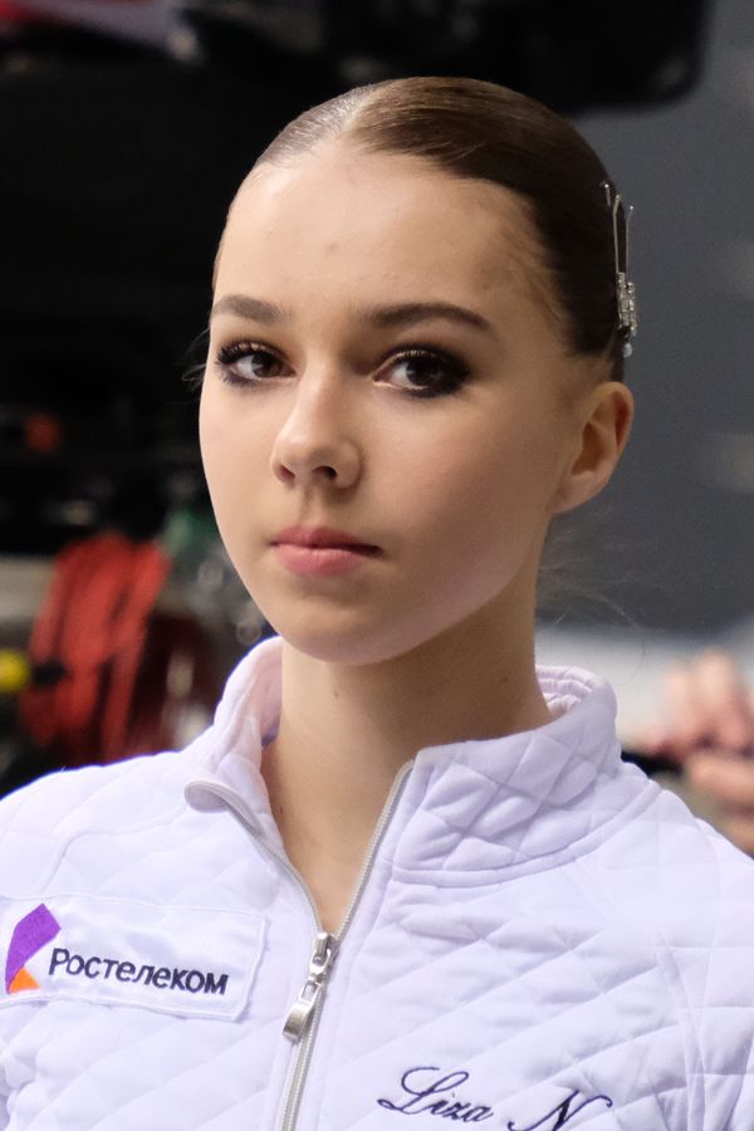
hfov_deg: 4.6
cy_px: 566
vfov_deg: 6.9
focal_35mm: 300
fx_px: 9424
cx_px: 377
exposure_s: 1/500
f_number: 4.8
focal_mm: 200
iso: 5000
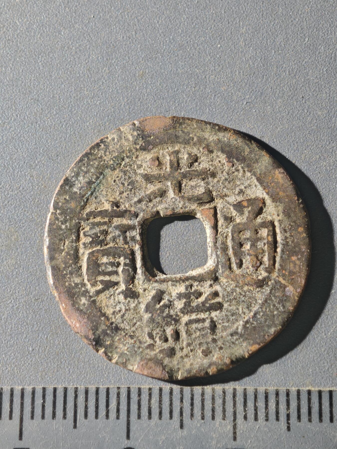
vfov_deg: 21.3
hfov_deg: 16.1
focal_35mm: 92
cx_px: 168
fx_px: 1194
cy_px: 224
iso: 250
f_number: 2
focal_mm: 9
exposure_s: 1/100
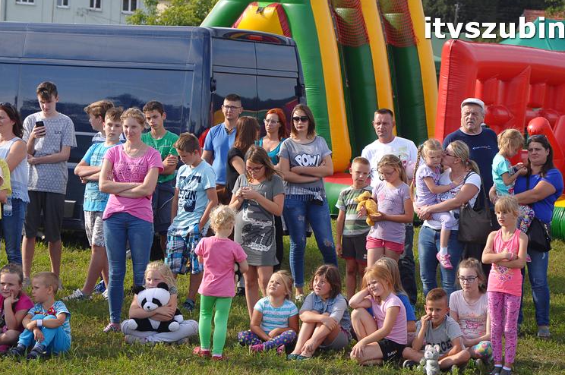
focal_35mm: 120
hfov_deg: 17.1
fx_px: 1881
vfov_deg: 11.4
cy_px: 207
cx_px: 308
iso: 400
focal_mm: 70
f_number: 6.3
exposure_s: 1/640
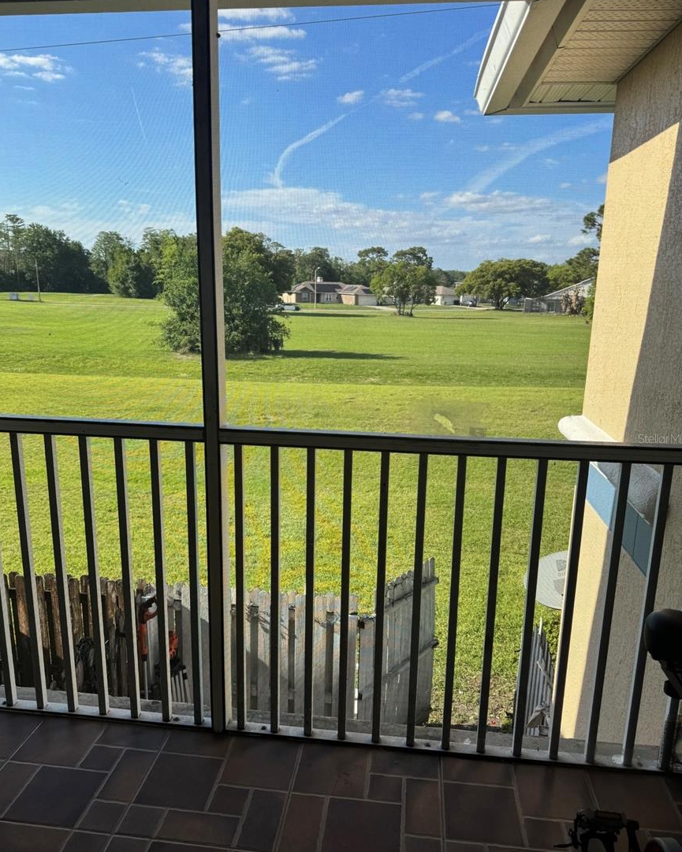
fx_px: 656
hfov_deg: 54.9
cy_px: 438
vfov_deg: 66.0
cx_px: 339
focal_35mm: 26
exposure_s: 1/1869
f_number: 1.78
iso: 80
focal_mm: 6.76
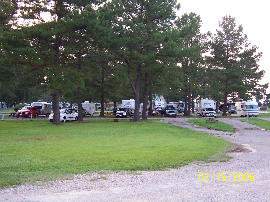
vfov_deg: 36.0
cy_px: 101
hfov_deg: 46.8
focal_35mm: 40
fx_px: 312
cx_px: 135
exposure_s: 1/45
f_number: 3.4
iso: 140
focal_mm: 6.7
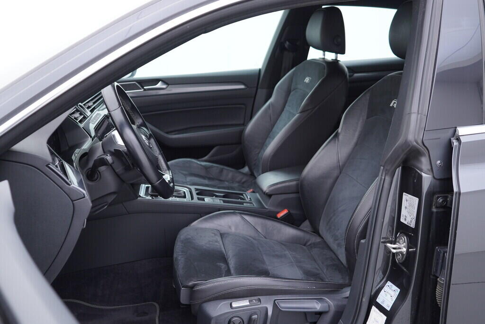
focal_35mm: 36
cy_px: 162
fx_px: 485
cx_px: 242
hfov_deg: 53.1
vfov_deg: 36.9
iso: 125
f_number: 2.8
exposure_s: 1/40
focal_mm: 24
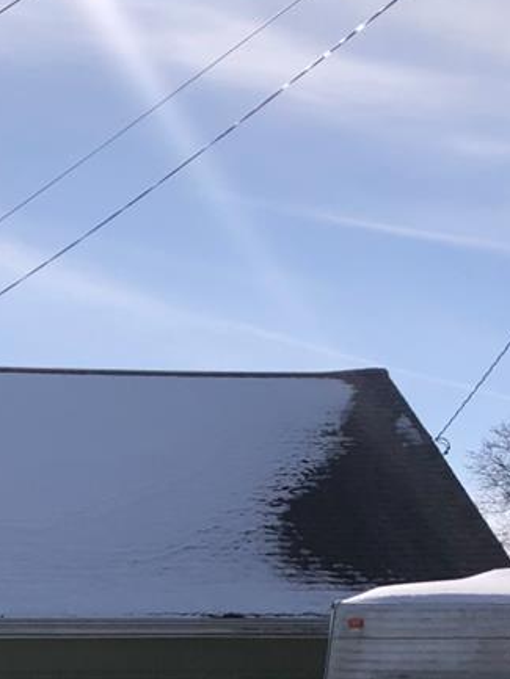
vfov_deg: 17.8
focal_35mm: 97
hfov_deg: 14.2
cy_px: 1054
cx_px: -283
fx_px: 1905
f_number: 1.8
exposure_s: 1/4878
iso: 25
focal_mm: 3.99
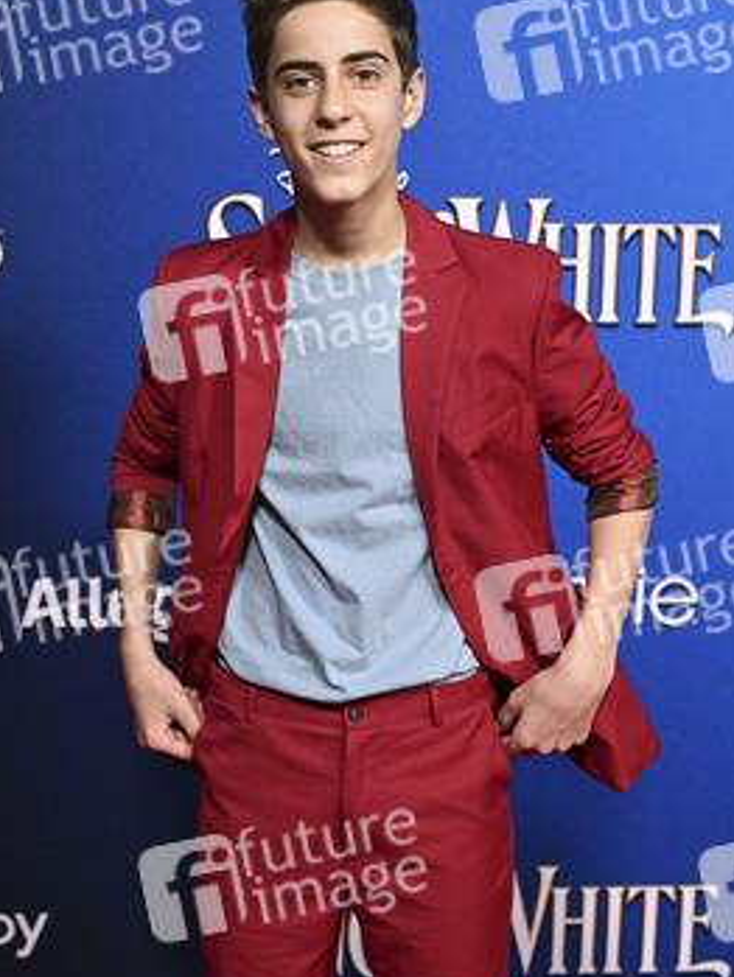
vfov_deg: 29.8
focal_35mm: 65
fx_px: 1837
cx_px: 364
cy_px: 456
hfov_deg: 22.6
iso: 3200
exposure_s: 1/250
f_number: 4.5
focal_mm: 59
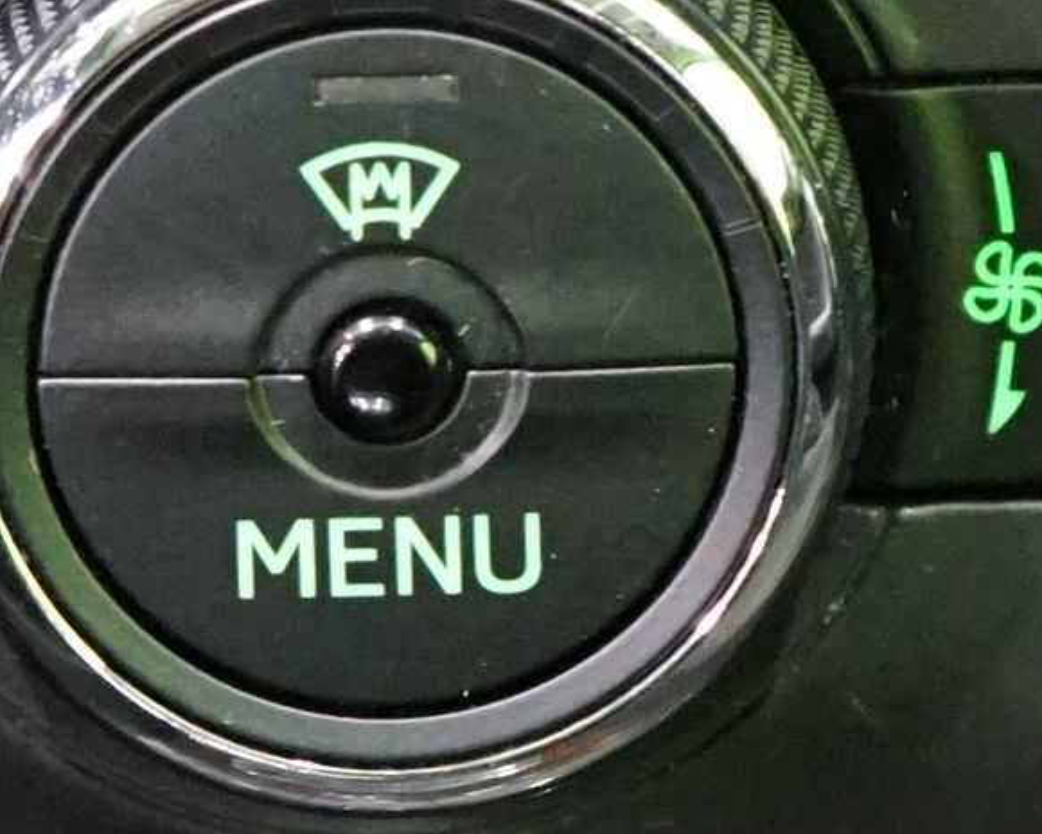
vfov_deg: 5.9
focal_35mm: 261
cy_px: 244
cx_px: 429
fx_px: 8049
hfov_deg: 7.4
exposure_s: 1/6
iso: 6400
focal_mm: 41
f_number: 4.5
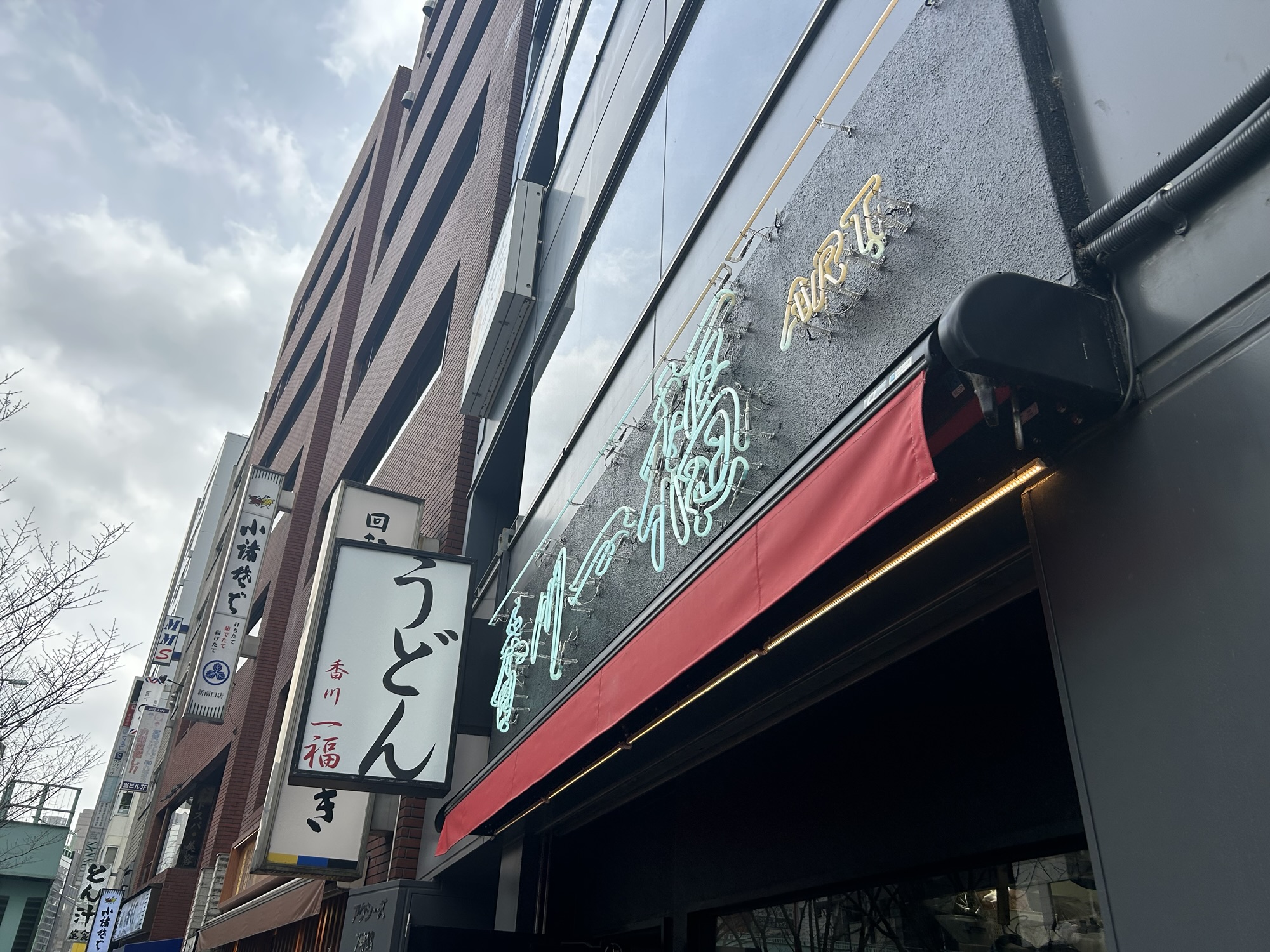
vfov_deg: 53.1
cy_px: 476
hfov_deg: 67.3
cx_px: 635
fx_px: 954
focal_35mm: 26
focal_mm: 5.7
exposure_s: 1/2457
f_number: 1.5
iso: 50
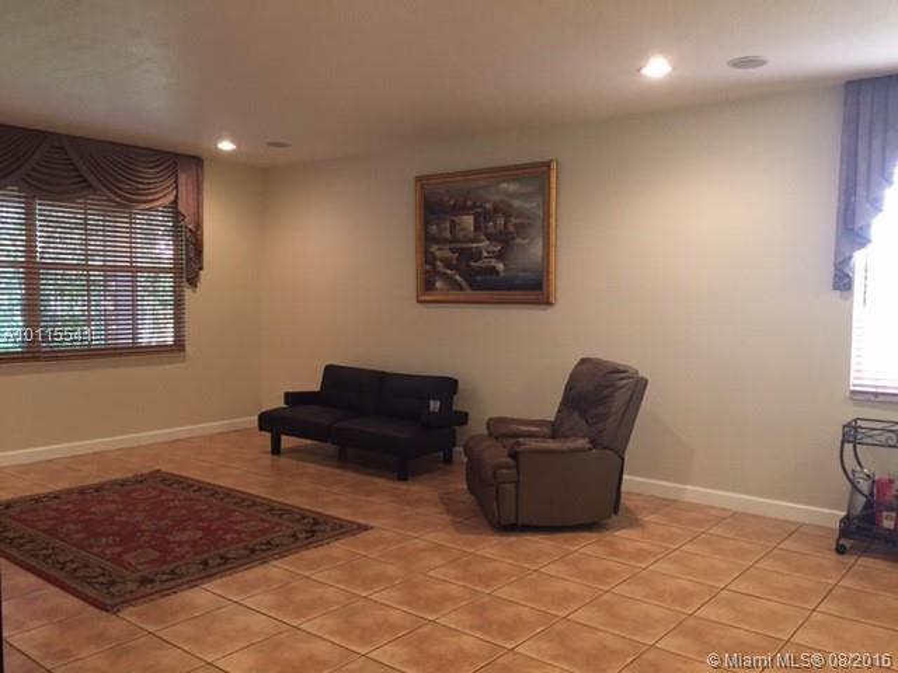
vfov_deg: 48.2
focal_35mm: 29
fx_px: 752
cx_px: 449
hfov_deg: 61.7
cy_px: 336
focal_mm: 4.15
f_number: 2.2
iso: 250
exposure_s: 1/30
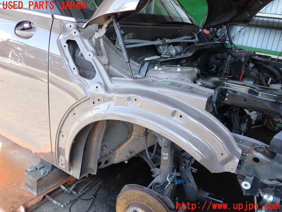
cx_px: 141
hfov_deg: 60.0
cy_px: 106
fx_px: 244
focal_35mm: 30
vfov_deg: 46.8
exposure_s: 1/100
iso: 100
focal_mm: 5.4
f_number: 2.3
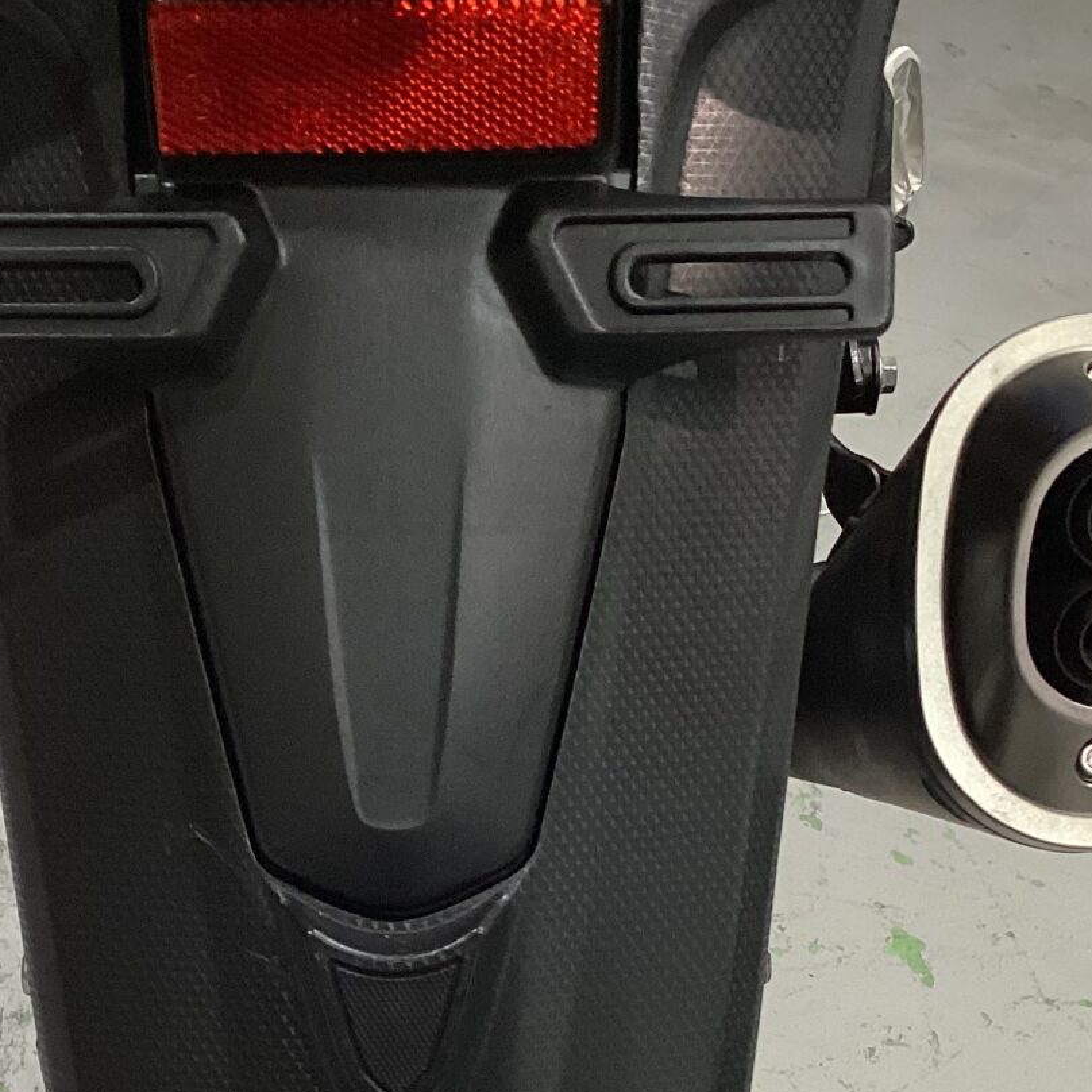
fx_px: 2320
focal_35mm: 65
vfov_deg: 26.0
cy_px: 884
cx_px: 410
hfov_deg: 26.4
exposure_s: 1/60
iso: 100
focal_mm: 3.3
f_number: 2.4
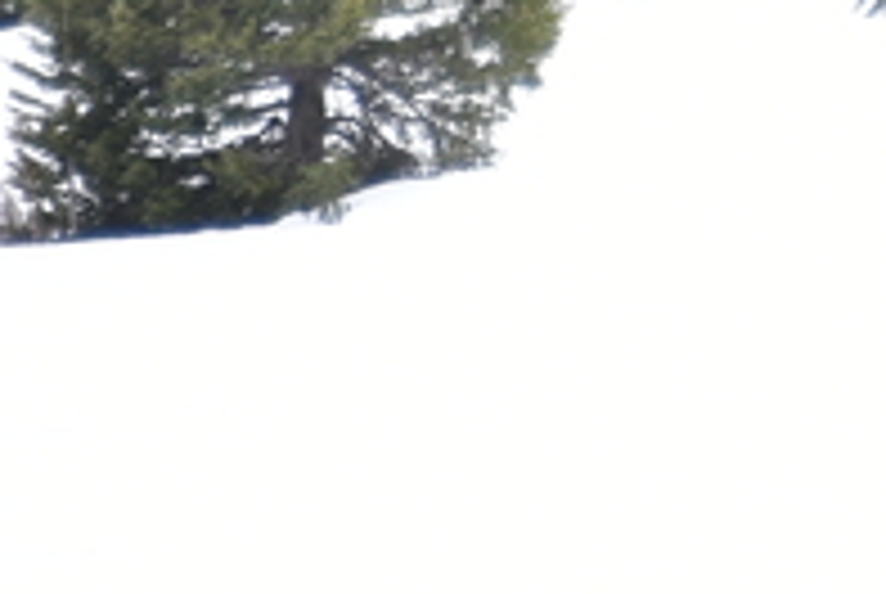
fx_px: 28789
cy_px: -1202
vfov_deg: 1.2
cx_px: 2559
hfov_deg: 1.8
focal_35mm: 1168
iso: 200
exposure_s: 1/400
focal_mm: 180
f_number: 5.6
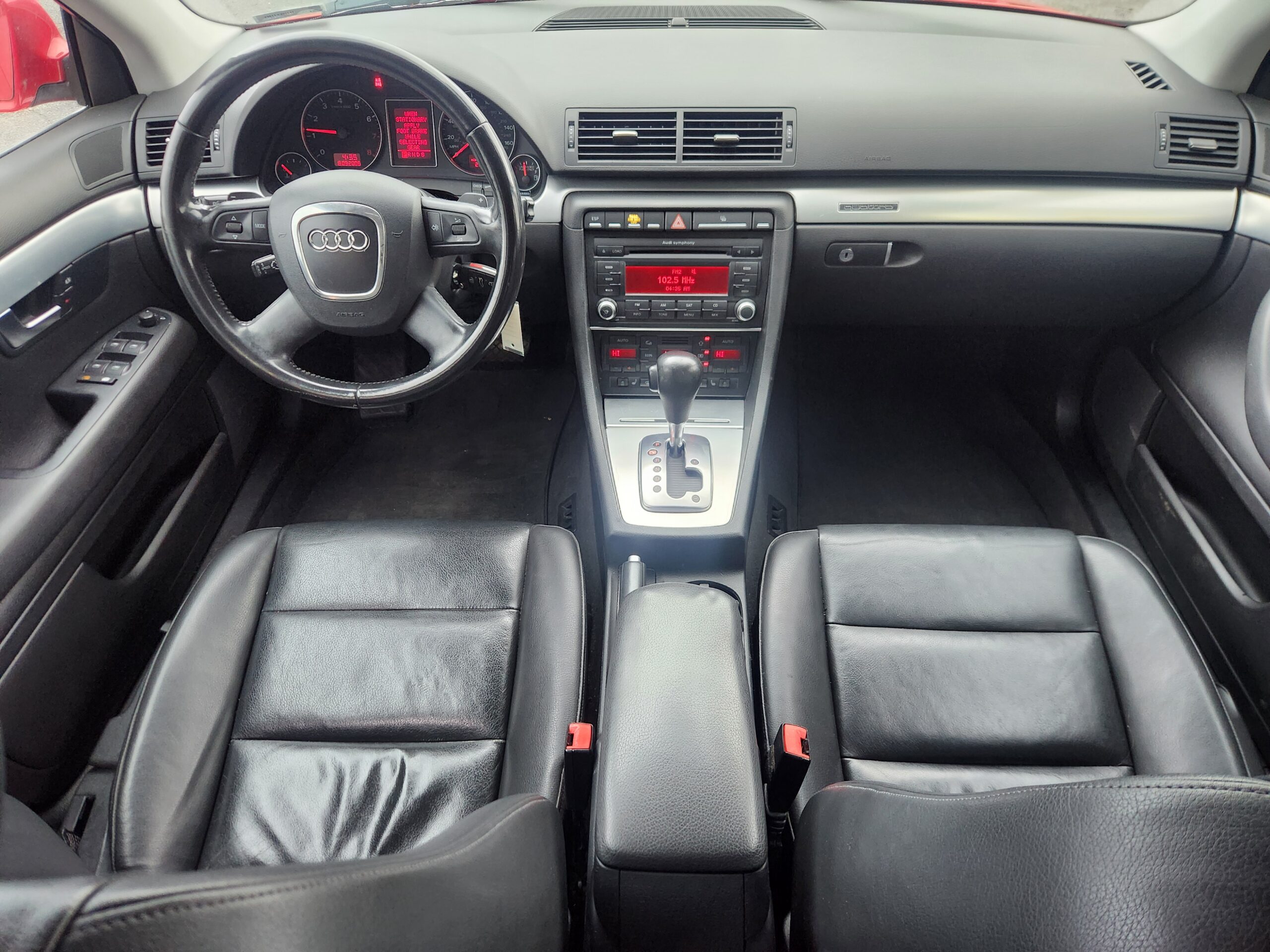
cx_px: 635
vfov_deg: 58.9
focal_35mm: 23
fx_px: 844
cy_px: 476
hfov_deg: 73.9
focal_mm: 5.4
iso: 400
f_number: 1.8
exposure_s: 1/120
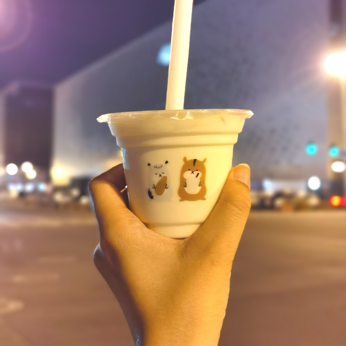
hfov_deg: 40.0
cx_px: 176
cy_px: 151
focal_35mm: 42
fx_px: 475
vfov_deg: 40.0
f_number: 4
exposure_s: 1/33.3
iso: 320
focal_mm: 6.71
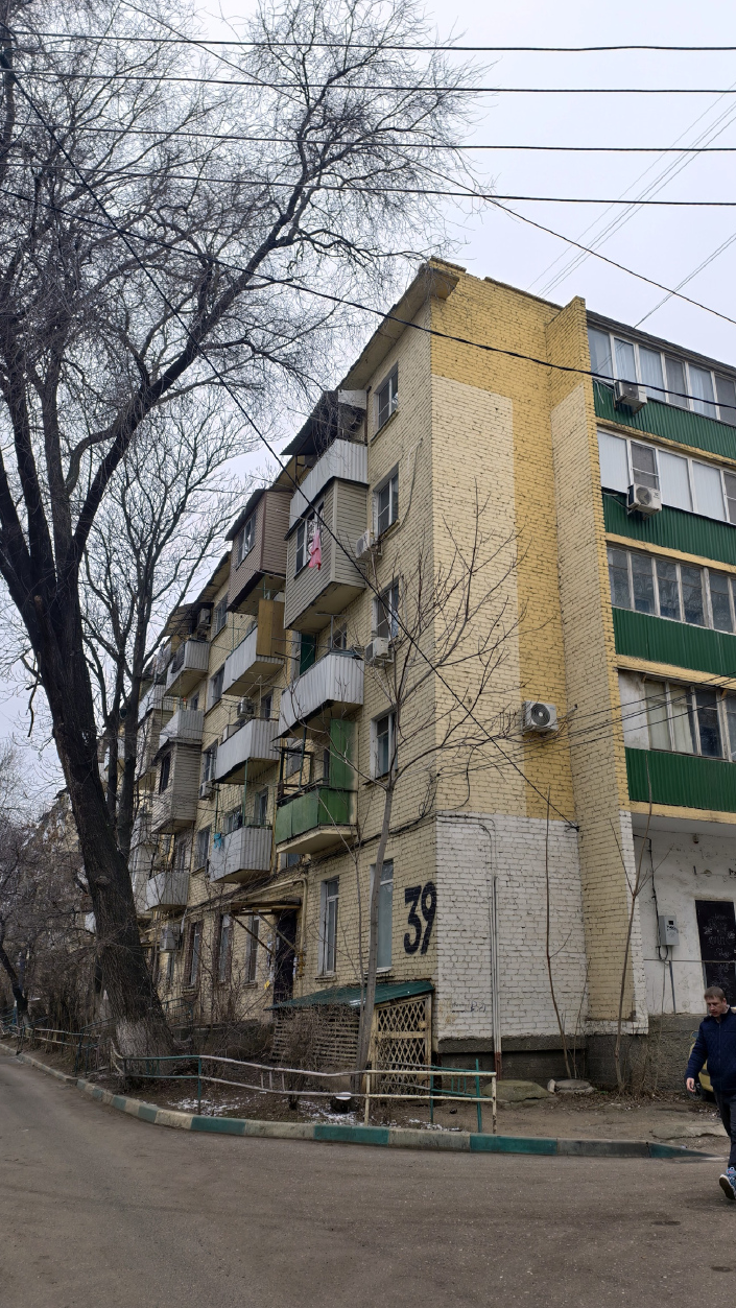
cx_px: 446
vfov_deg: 71.9
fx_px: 902
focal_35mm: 26
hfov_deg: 44.1
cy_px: 659
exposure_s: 1/259
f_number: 1.57
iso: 72
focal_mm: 6.54
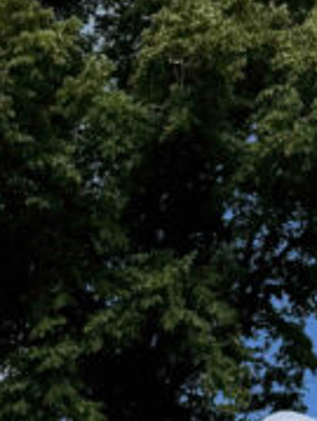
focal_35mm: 137
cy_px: 1080
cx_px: -66
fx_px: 1667
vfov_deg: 11.4
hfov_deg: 10.7
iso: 80
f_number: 1.78
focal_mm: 6.76
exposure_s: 1/9009
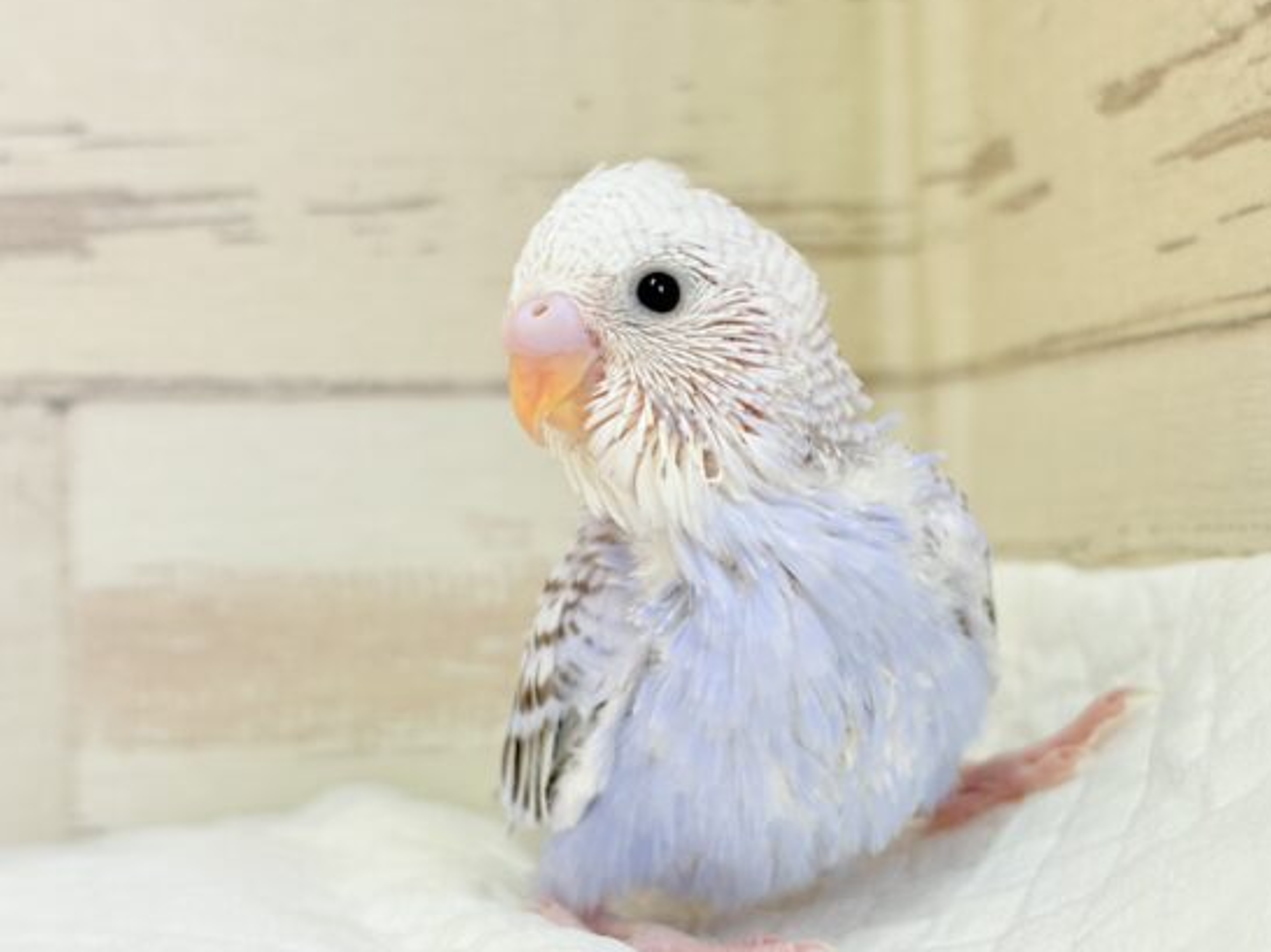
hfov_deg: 31.6
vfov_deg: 24.0
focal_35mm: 61
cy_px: 468
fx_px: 2239
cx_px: 726
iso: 100
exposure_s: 1/50
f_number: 1.6
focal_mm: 5.96
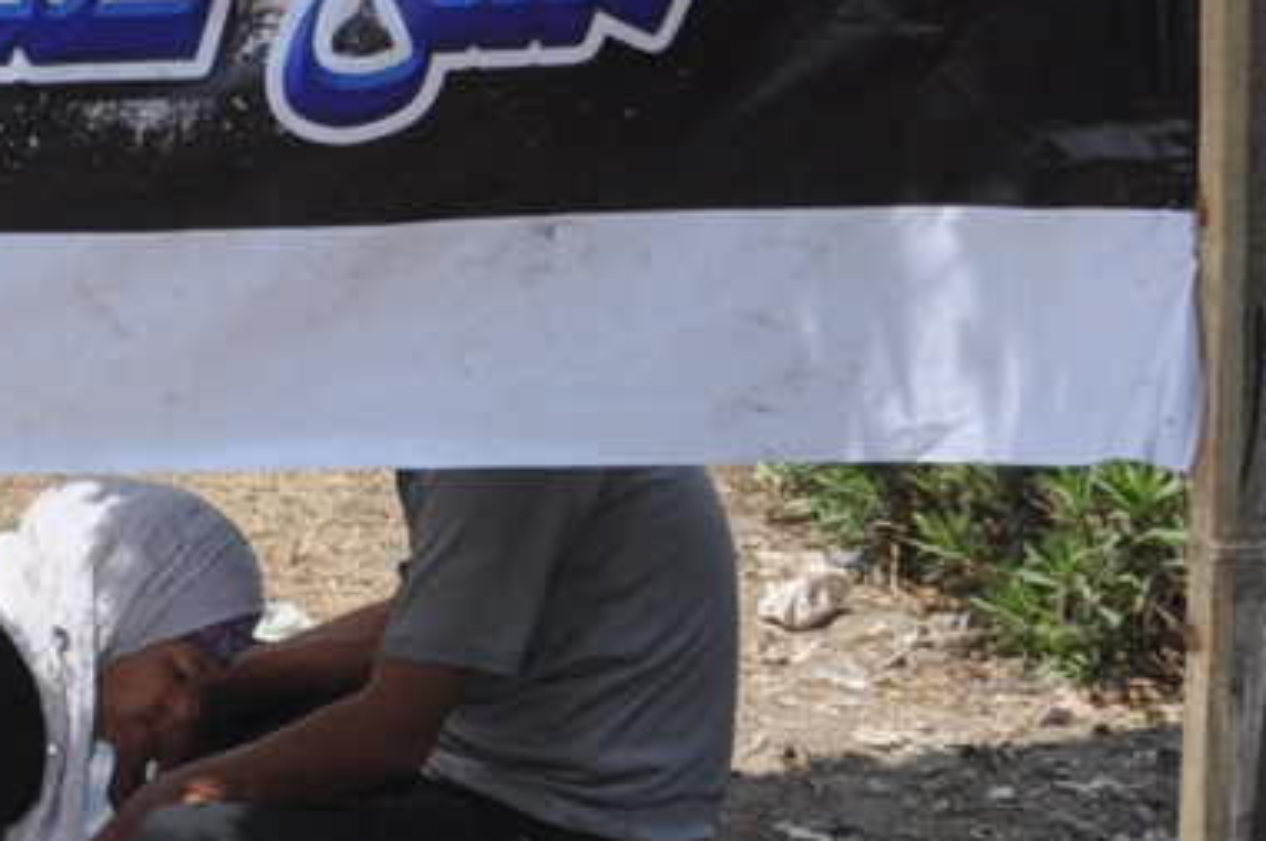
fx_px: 5338
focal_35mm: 152
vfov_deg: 8.7
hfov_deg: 12.0
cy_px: -572
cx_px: -1263
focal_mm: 18
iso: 250
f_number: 9
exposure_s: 1/320
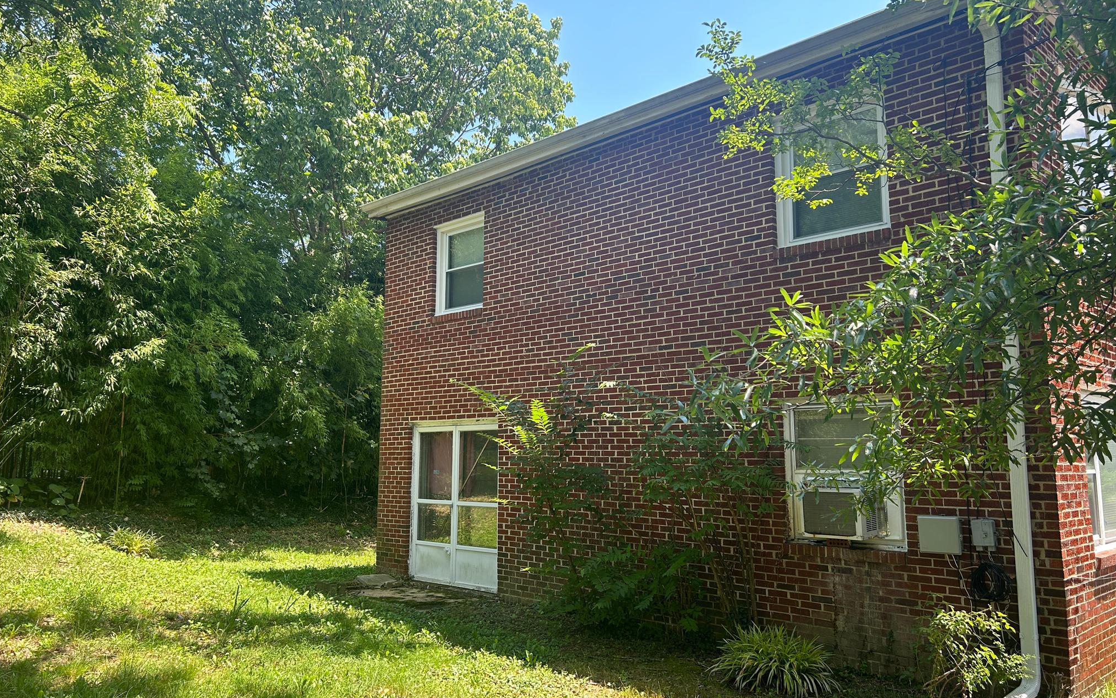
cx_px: 557
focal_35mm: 28
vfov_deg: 44.5
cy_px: 355
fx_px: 852
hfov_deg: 66.5
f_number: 1.5
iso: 50
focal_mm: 5.7
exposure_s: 1/418
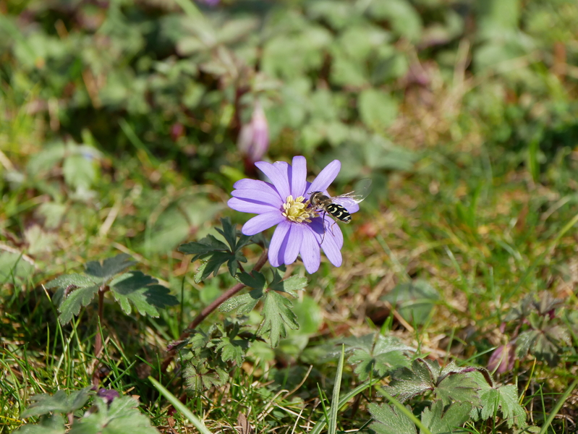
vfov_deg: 4.3
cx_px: 289
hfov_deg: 5.7
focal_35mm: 346
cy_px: 217
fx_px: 5780
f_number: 5.6
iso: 640
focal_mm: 173
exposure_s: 1/1600
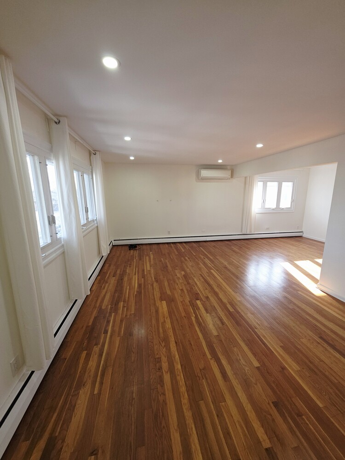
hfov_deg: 89.9
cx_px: 172
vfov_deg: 106.2
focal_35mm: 13
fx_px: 173
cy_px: 230
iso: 32
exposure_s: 1/60.2
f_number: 1.9
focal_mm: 2.2
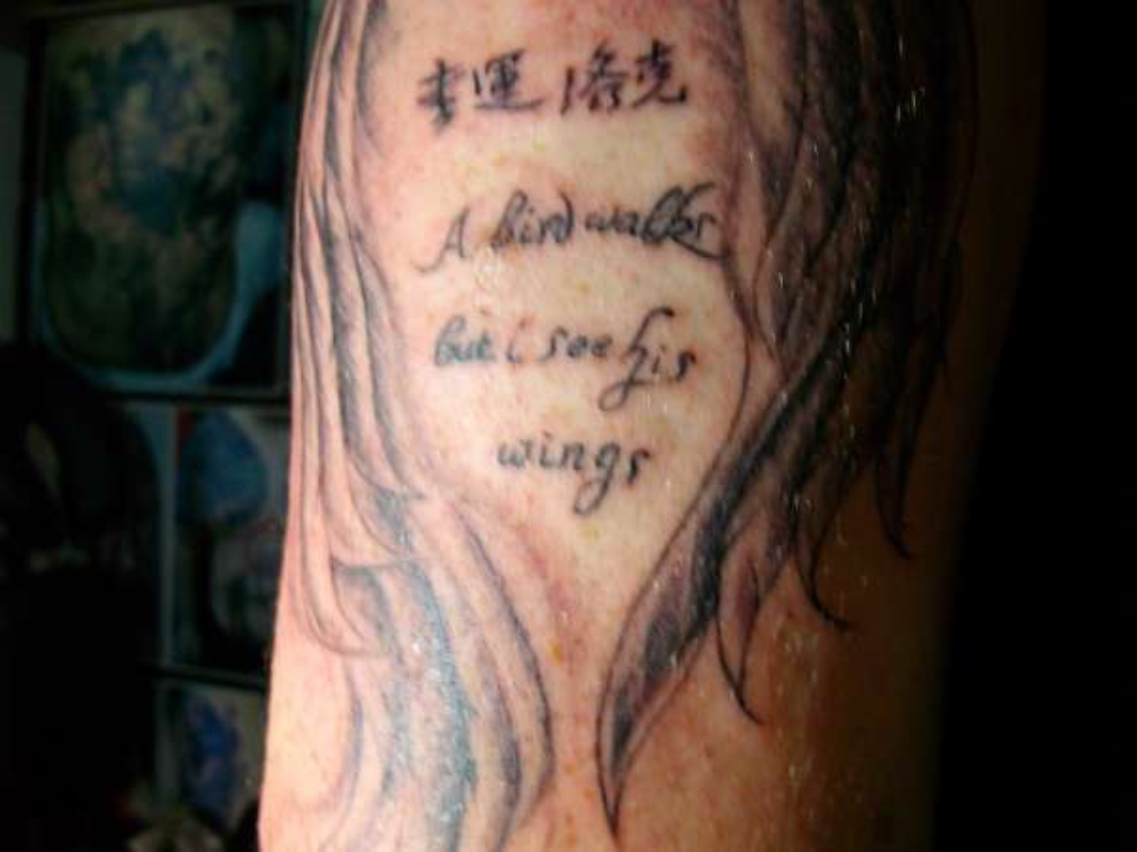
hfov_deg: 56.8
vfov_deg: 44.2
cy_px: 426
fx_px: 1051
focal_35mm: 32
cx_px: 568
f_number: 2.9
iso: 200
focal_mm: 5.7
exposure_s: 1/22.7
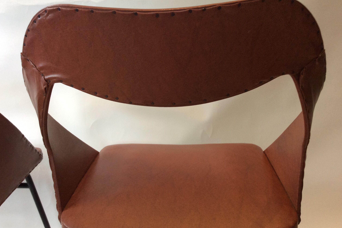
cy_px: 109
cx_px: 169
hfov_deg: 55.8
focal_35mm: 34
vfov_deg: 38.9
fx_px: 323
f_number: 2.4
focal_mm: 3.3
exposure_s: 1/25
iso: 64
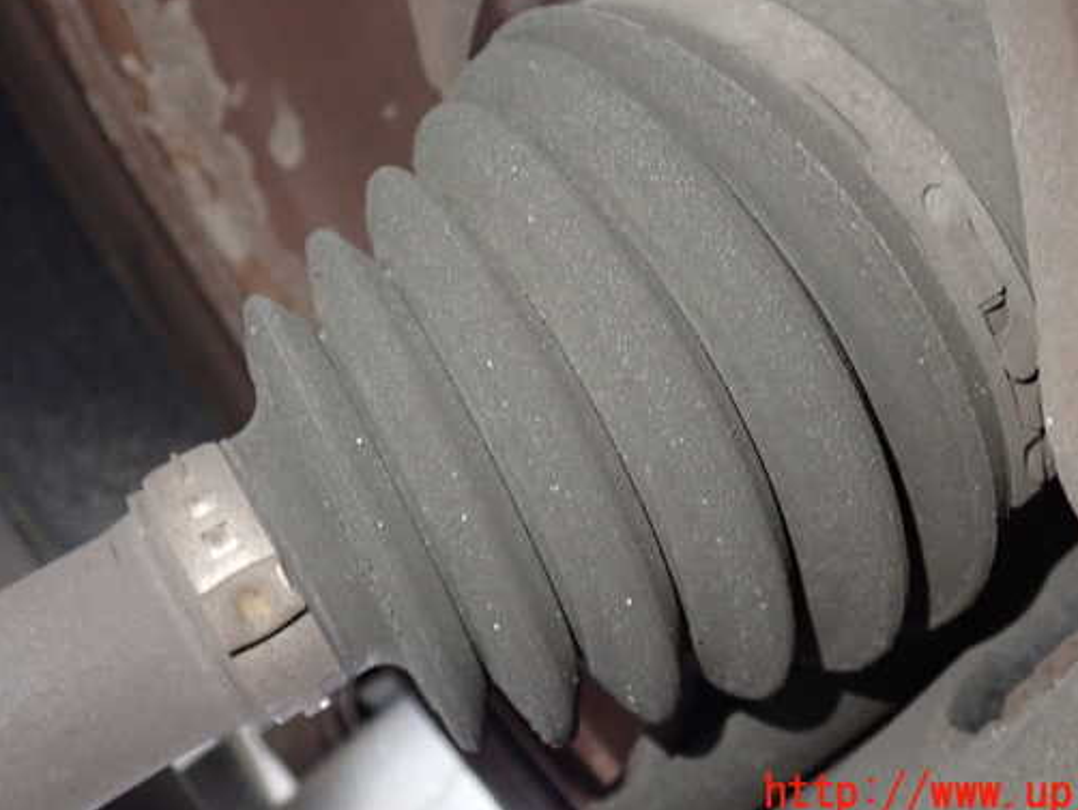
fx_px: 1340
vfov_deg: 33.5
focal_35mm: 43
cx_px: 606
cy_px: 337
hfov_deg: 43.7
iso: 800
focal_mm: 6.37
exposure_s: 1/30
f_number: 2.5
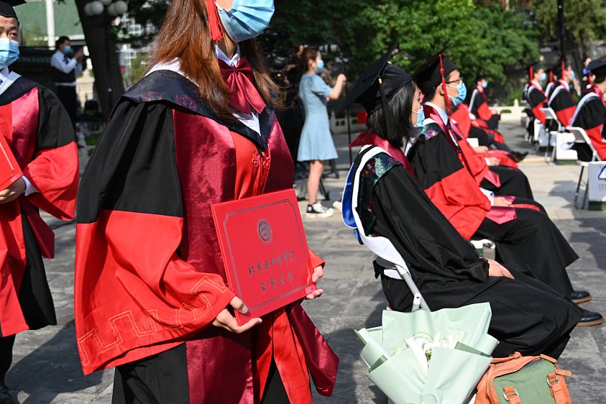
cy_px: 171
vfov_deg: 28.2
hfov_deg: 41.1
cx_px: 231
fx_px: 803
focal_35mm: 48
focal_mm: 33.5
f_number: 4
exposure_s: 1/500
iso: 100
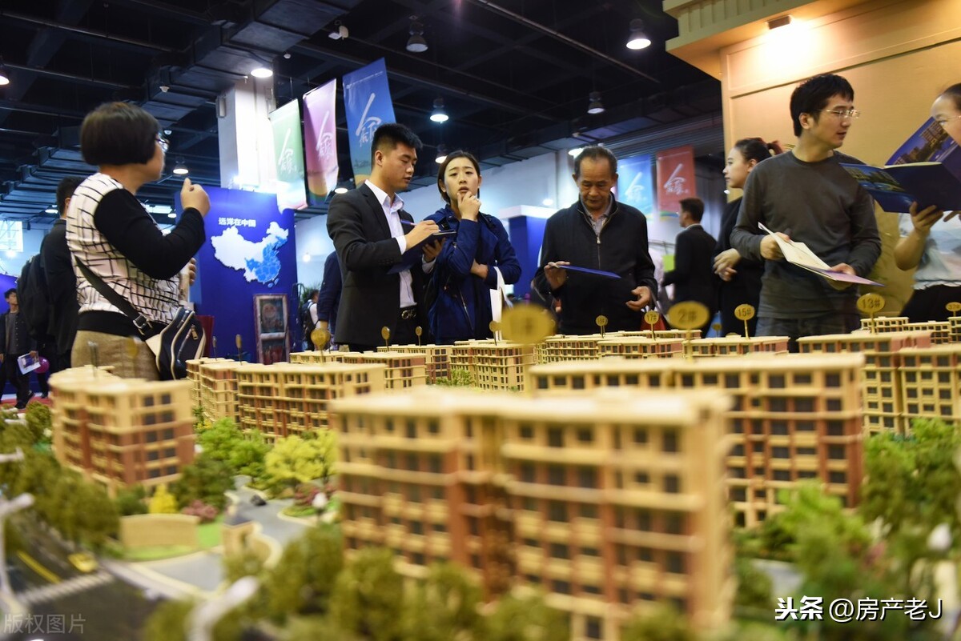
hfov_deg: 73.7
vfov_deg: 53.2
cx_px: 480
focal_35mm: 24
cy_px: 320
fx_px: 641
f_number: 2.8
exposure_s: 1/200
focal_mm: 24
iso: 1000
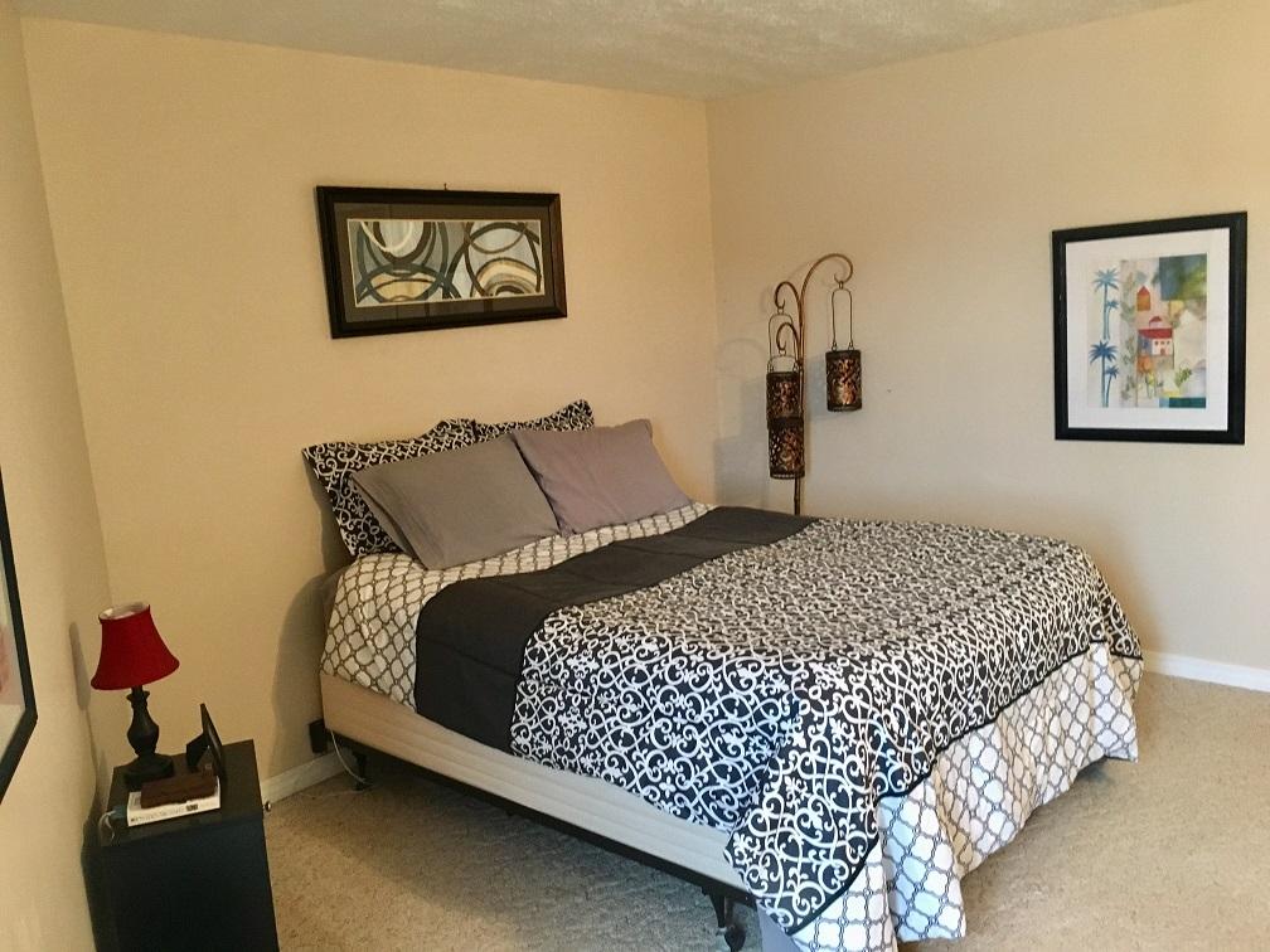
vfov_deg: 48.2
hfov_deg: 61.7
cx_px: 635
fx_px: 1064
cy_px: 476
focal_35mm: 29
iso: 200
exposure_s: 1/17
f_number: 2.2
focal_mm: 4.15
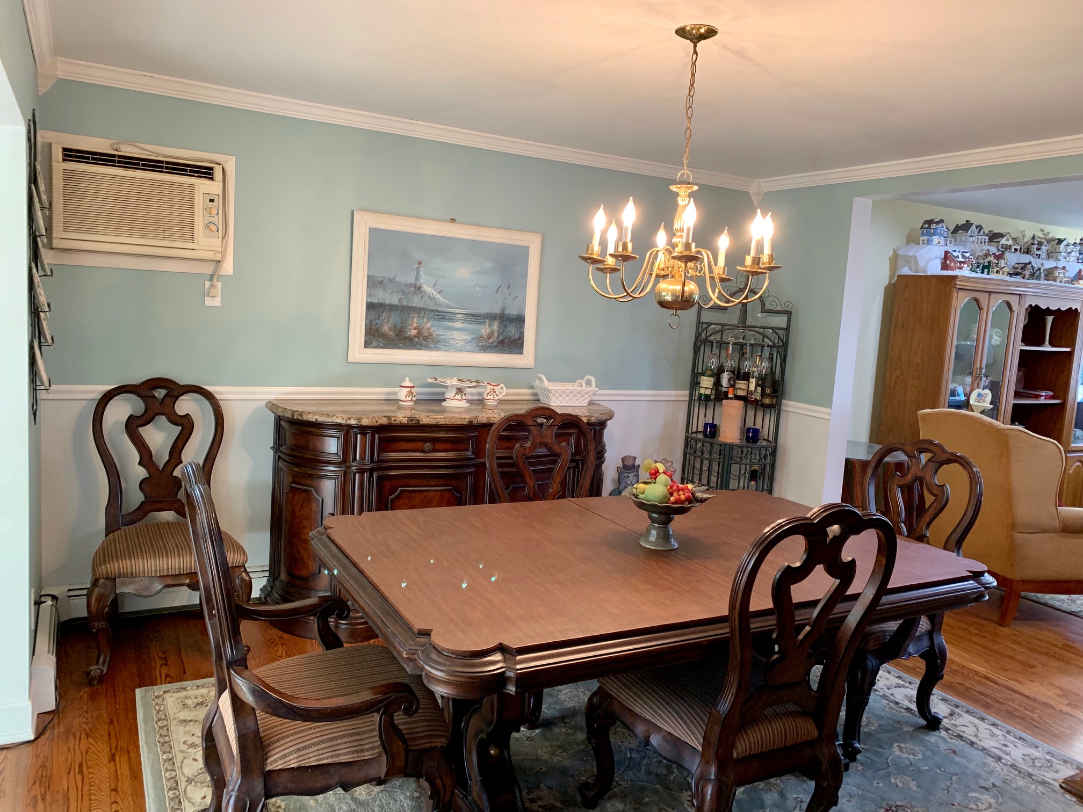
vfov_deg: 53.1
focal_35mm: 26
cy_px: 406
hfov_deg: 67.3
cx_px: 542
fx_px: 813
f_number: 1.8
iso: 160
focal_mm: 4.25
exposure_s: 1/60
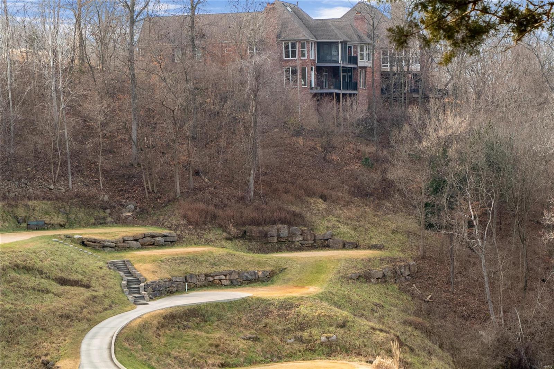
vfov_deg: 11.4
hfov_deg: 17.1
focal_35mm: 120
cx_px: 277
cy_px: 184
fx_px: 1846
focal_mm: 60
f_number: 6.3
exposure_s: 1/200
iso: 400
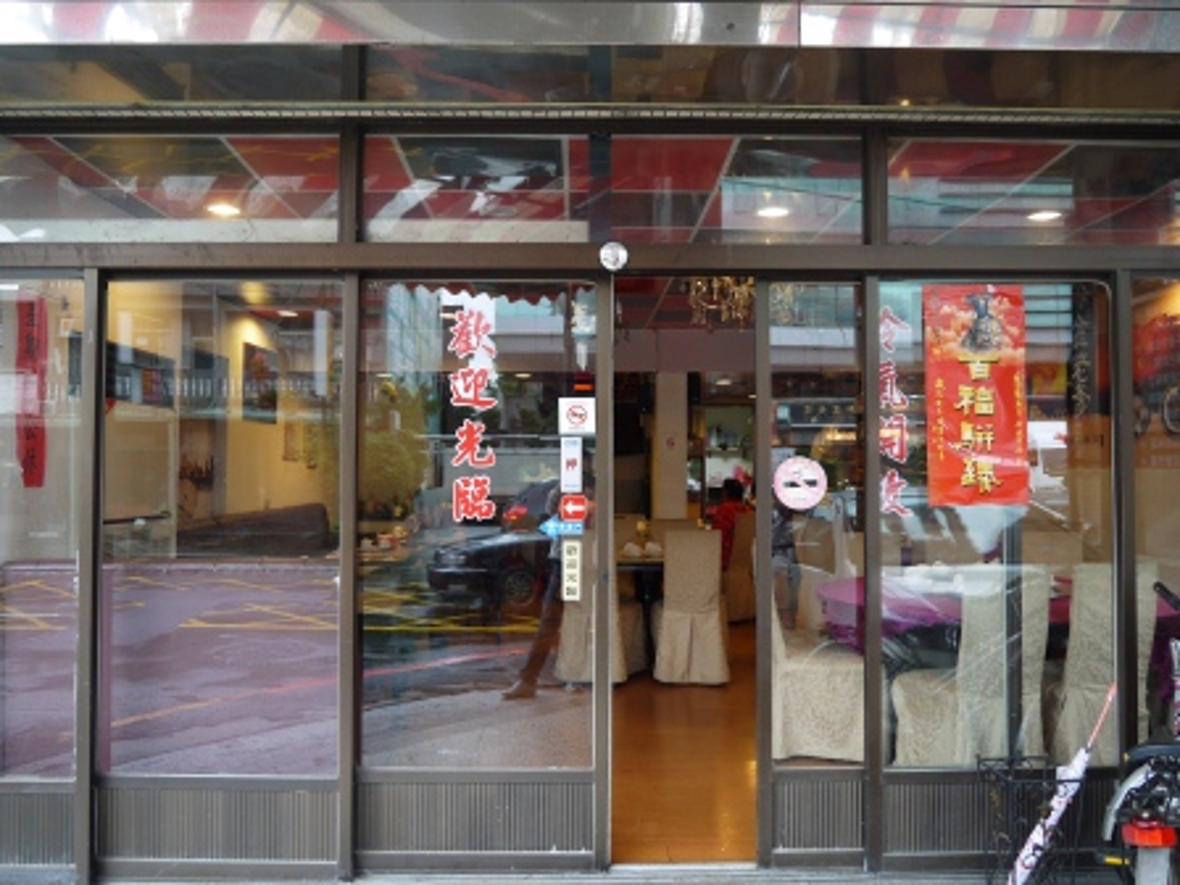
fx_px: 954
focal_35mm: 28
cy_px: 442
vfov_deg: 49.7
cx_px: 590
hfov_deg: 63.4
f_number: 3.5
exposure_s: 1/60
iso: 500
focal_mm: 14
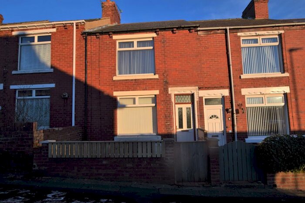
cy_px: 102
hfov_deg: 90.0
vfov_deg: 67.4
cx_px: 152
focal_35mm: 18
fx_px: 153
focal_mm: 12
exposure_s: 1/200
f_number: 9
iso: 100
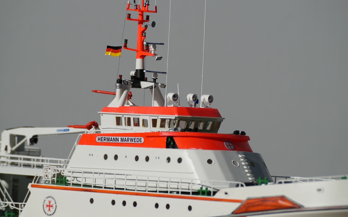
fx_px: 4068
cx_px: 174
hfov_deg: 4.9
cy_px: 109
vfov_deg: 3.1
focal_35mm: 429
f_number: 8
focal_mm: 280
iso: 100
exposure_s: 1/1000
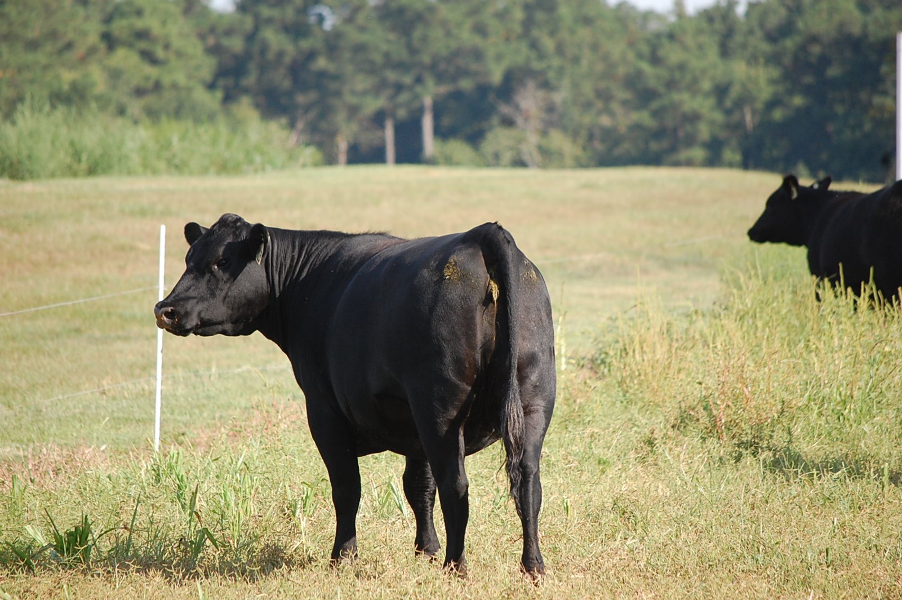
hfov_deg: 7.6
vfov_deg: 5.1
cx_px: 451
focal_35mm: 270
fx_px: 6759
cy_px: 300
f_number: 5.6
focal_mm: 180
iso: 400
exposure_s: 1/500
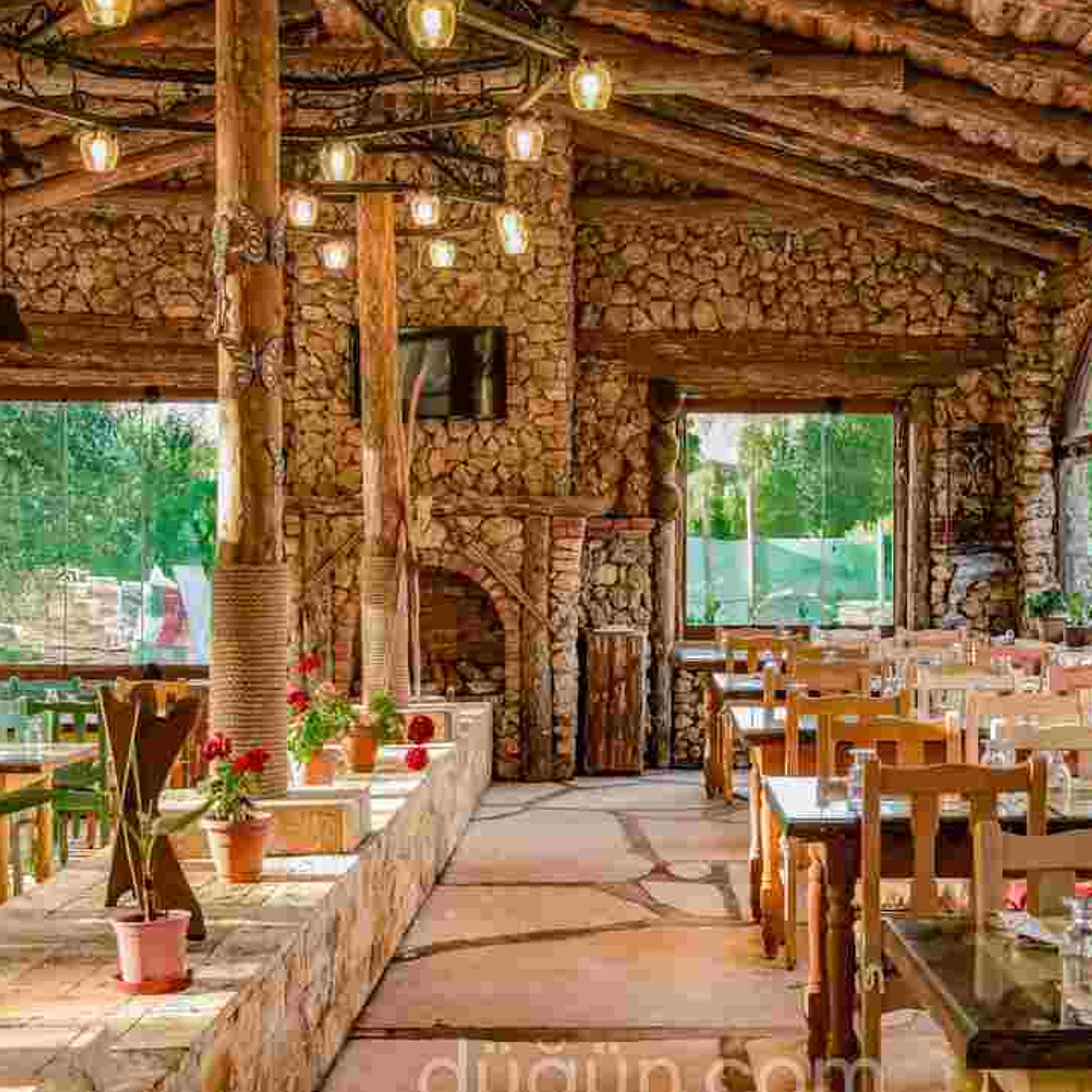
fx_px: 1892
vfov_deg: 32.2
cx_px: 651
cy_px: 569
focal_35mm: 53
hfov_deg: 32.1
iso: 200
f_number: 4
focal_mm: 26
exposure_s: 1/250
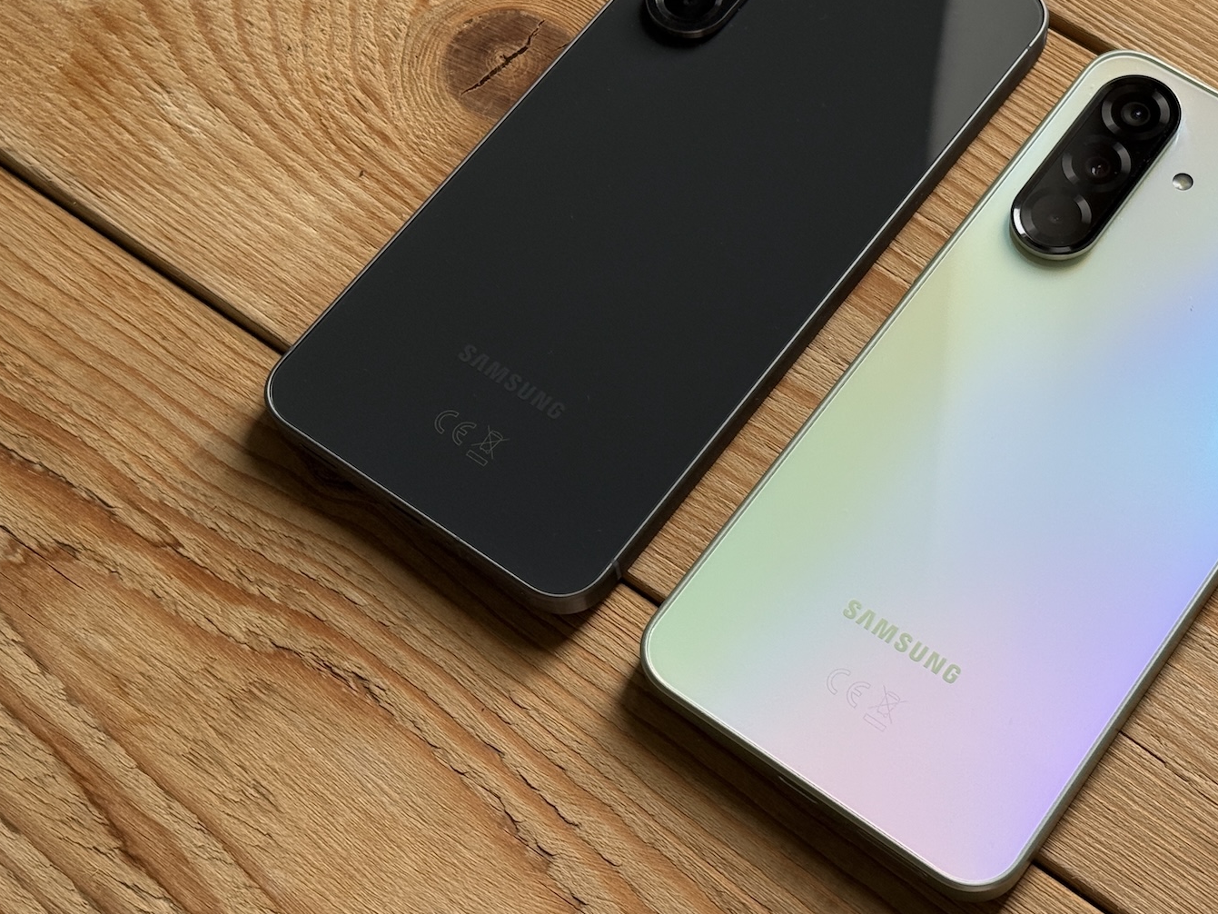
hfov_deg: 28.4
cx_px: 815
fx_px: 2393
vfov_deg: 21.6
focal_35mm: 68
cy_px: 333
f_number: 1.78
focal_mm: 6.76
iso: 100
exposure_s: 1/73
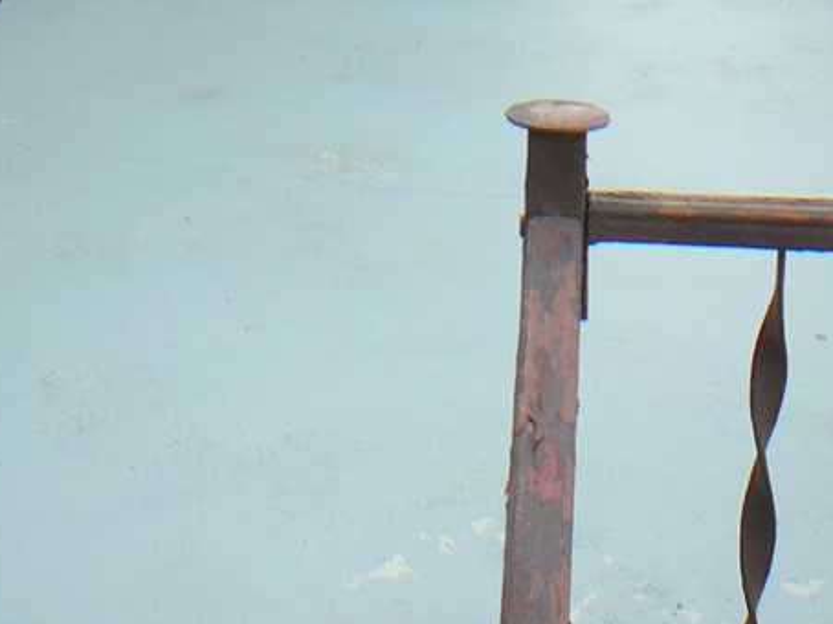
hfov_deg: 24.4
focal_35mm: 79
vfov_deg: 18.1
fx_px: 1900
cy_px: -33
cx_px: 178
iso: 80
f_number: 2.8
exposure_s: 1/60
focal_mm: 5.2
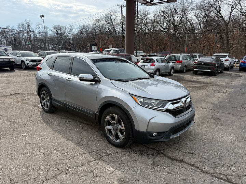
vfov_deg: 56.8
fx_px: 171
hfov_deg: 71.6
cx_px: 123
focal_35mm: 24
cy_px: 92
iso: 100
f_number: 1.78
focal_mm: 6.76
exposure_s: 1/4405
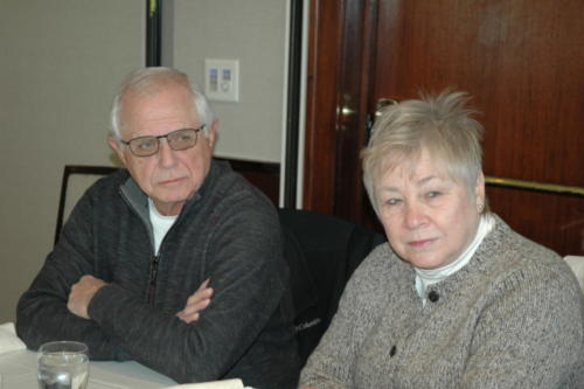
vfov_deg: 17.5
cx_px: 292
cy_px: 194
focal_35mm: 78
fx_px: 1265
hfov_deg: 26.0
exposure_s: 1/60
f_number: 4.5
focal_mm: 52
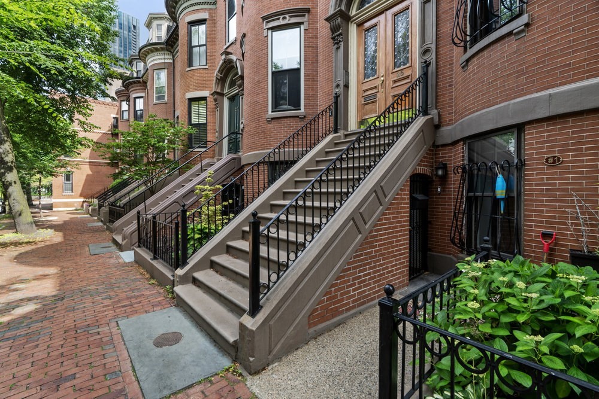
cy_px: 200
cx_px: 300
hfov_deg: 96.7
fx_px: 266
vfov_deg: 73.8
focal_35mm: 16
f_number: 9
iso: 320
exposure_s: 1/25
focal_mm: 16
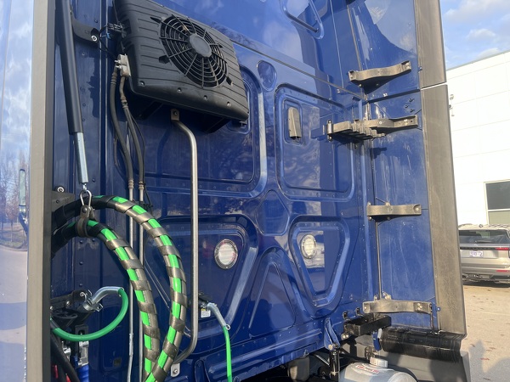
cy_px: 191
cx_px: 255
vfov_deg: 53.1
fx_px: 383
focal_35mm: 26
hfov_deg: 67.3
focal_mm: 5.7
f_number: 1.5
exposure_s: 1/365
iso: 50
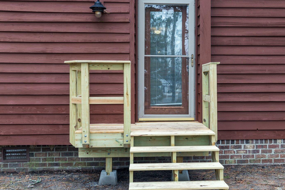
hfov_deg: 39.4
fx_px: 396
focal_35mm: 50
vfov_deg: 26.9
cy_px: 72
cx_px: 174
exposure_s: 1/60
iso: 400
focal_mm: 34
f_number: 6.3
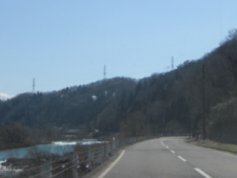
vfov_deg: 18.6
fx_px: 541
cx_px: 147
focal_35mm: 79
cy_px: 65
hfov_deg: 24.7
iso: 50
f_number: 8
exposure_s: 1/160
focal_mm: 6.9
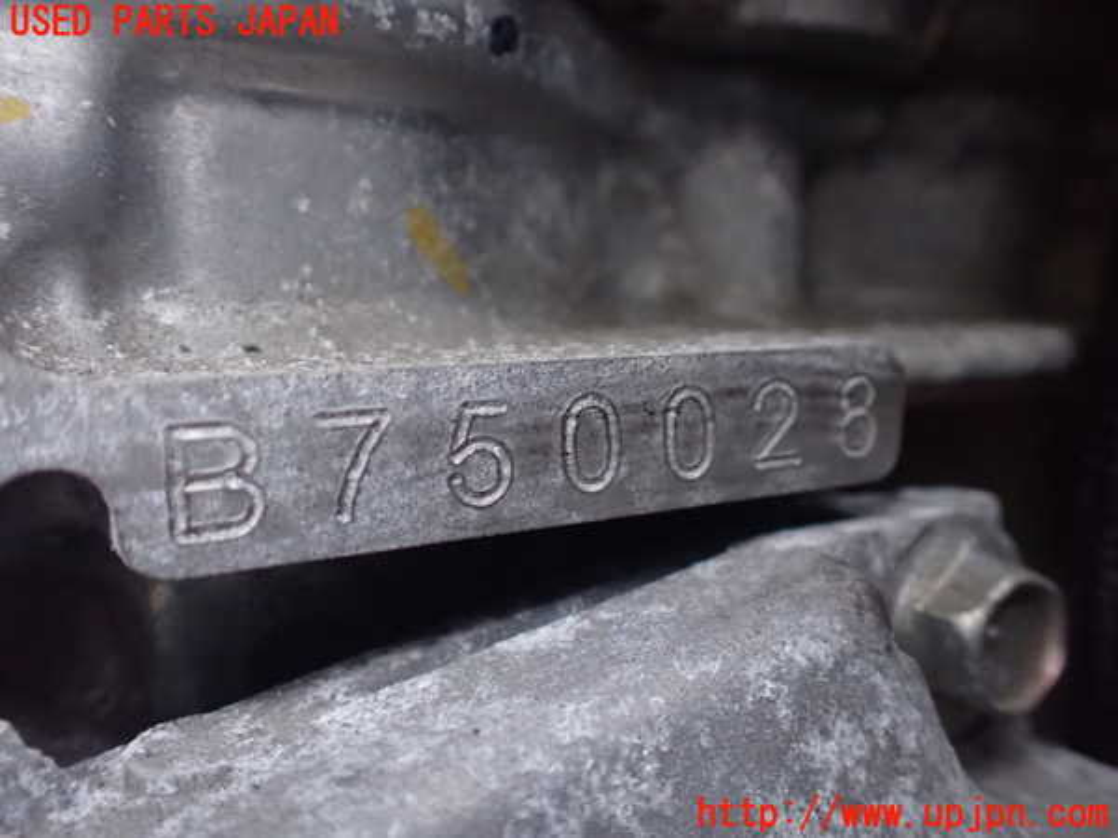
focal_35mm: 30
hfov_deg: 60.0
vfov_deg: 46.8
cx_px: 559
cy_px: 419
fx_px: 969
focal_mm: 5.4
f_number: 2.3
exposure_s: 1/30
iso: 1250
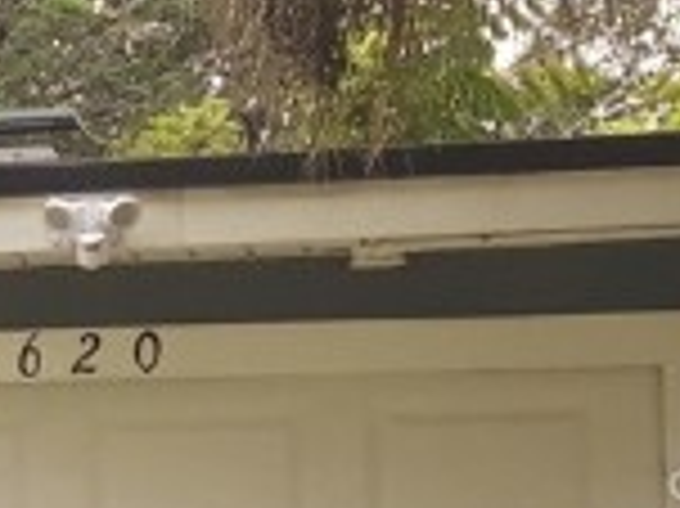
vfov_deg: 7.8
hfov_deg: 8.9
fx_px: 3729
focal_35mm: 190
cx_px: -1216
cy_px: 499
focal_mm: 3.7
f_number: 1.7
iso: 40
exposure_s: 1/810
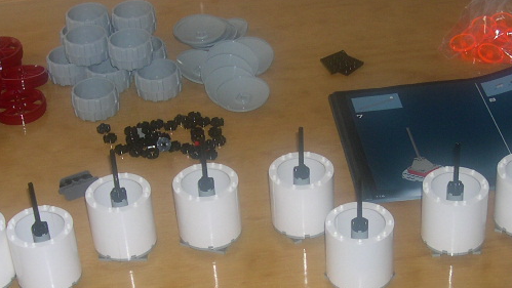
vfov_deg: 14.2
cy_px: 223
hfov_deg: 25.0
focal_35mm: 85
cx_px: 275
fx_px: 1154
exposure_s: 1/60
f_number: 2.8
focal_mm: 8
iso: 100
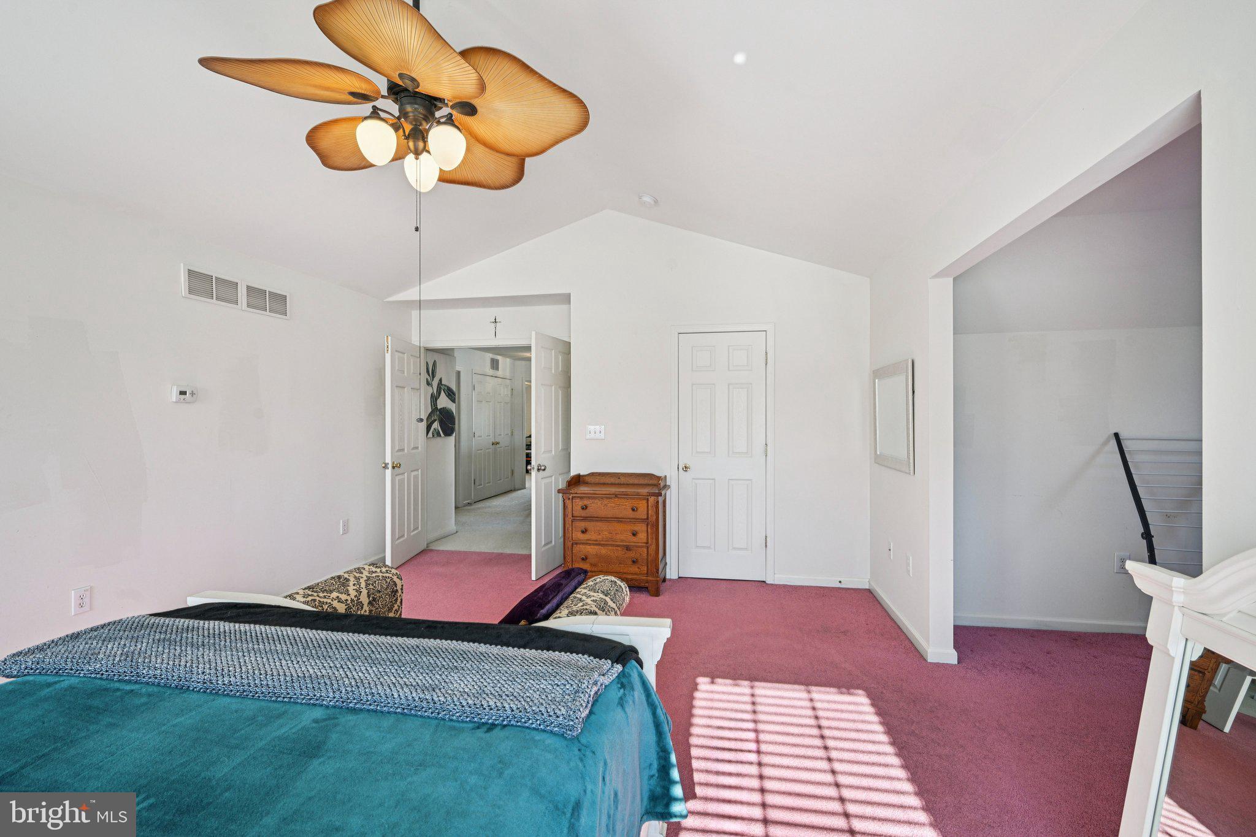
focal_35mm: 16
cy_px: 418
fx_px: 558
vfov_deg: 73.7
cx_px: 628
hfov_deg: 96.7
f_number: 8
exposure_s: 1/50
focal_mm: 16
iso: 400
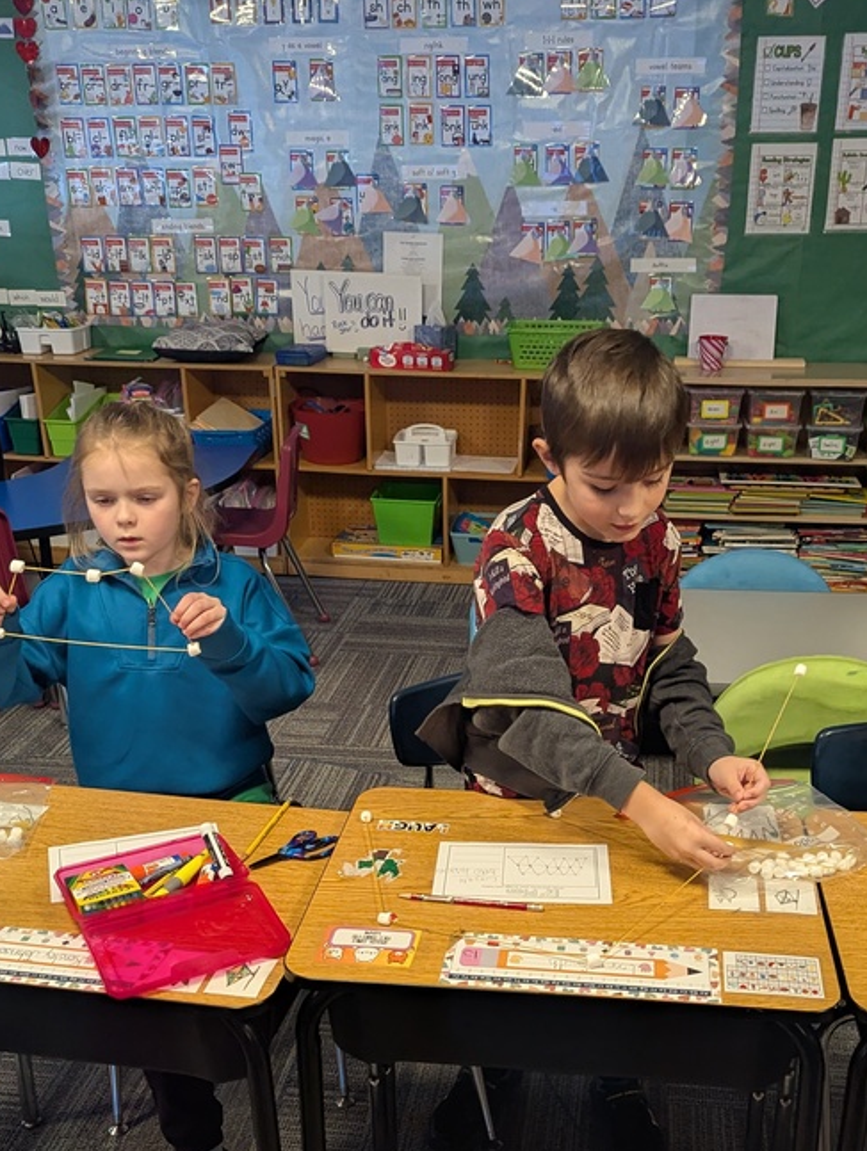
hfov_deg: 37.7
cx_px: 521
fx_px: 1266
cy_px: 763
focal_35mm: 38
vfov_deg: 48.1
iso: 527
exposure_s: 1/120
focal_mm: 6.81
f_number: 1.85
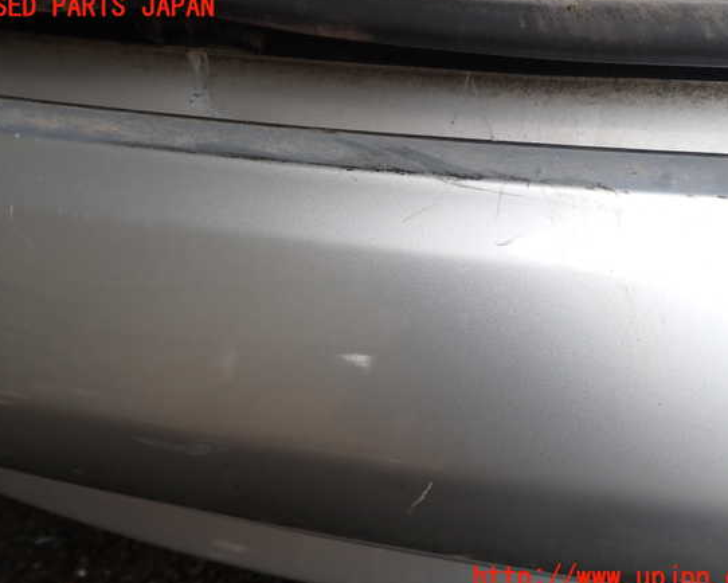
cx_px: 373
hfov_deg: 64.0
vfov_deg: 53.2
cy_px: 293
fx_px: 582
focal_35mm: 27
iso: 100
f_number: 2.8
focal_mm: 4.5
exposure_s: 1/160
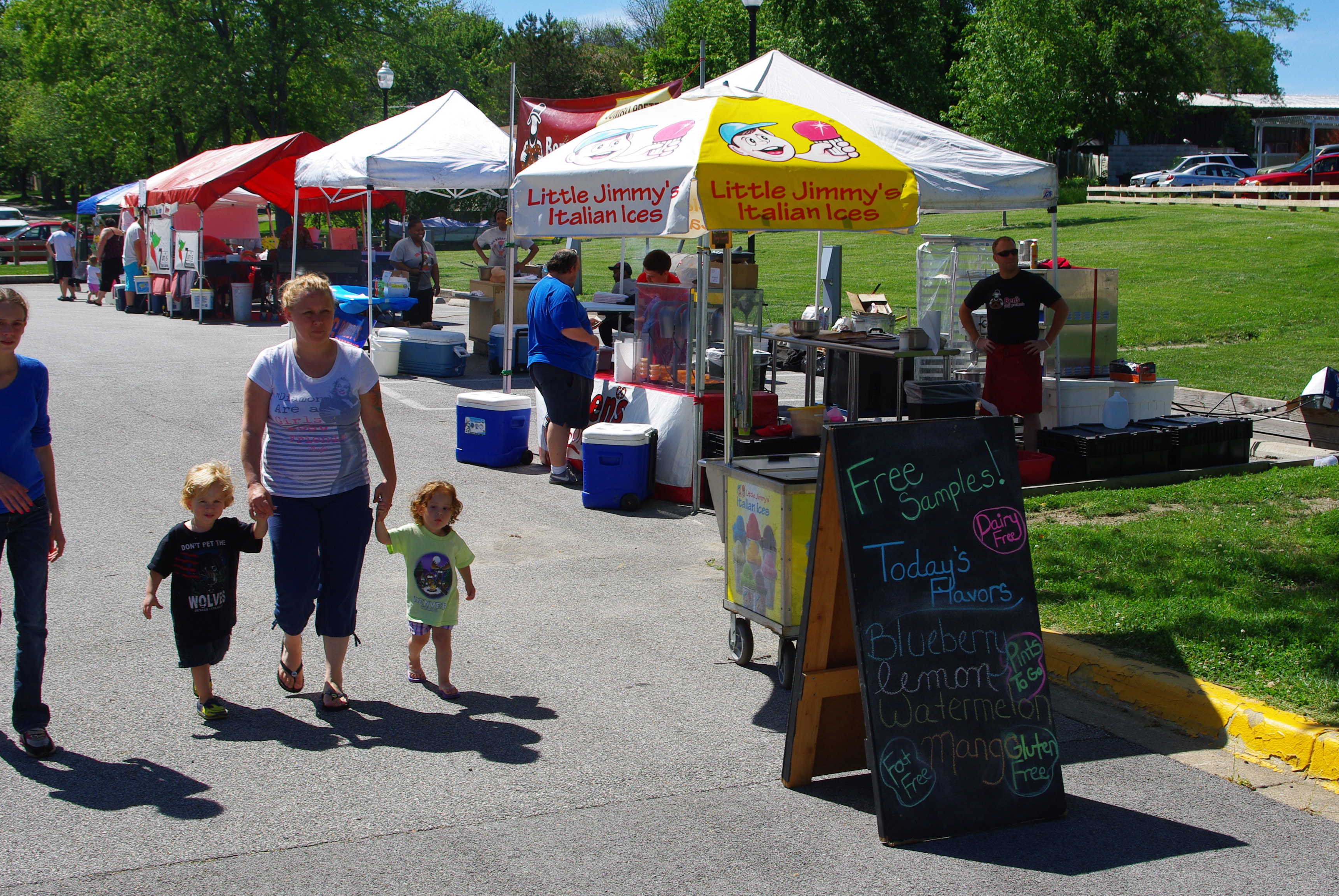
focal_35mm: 44
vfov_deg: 30.6
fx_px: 1638
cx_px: 730
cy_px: 468
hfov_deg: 44.4
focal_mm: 26.25
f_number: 8
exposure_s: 1/180
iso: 100
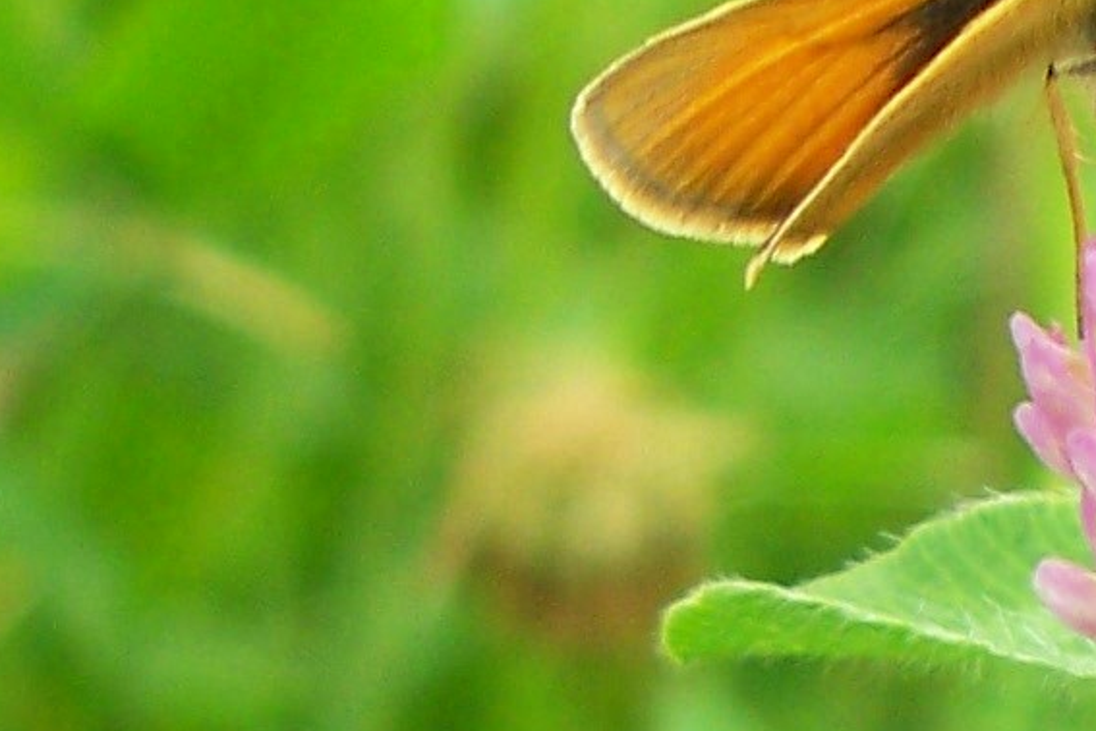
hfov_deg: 7.7
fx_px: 8037
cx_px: 1382
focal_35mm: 264
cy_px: 1100
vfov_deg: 5.2
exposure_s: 1/160
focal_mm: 7.54
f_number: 2.8
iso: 64
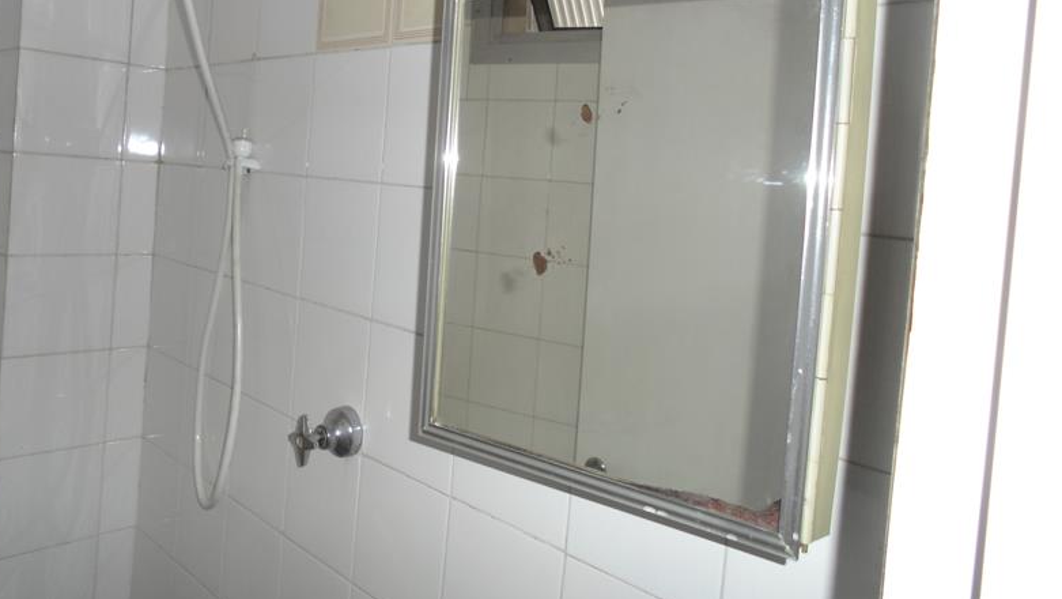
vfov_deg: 39.8
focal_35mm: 29
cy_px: 210
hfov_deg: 66.0
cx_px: 524
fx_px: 817
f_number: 3.5
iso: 80
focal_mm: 4.6
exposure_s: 1/40
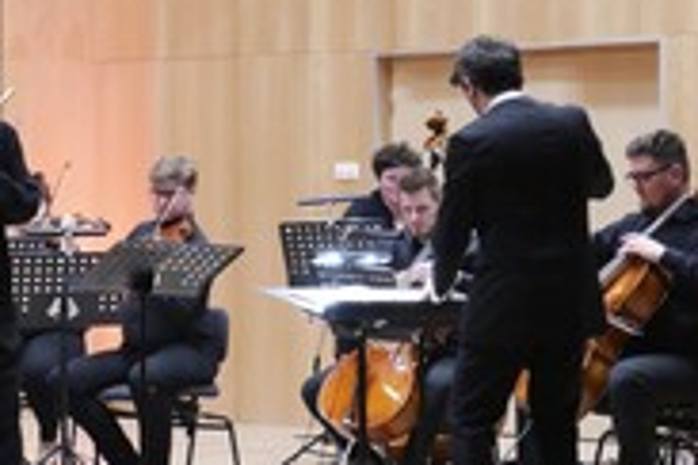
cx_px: 95
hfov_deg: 11.3
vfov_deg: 7.6
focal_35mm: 181
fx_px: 3509
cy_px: 210
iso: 3200
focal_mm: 42
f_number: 5.6
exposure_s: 1/40
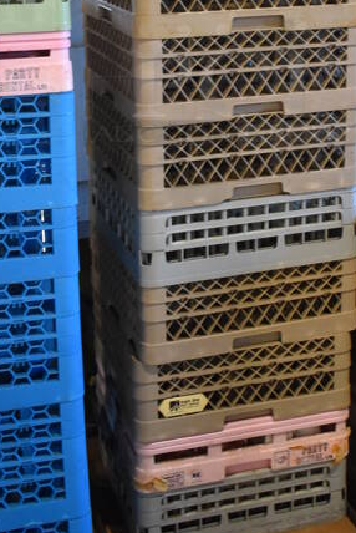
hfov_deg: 21.2
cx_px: 223
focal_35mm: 64
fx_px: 948
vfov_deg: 30.4
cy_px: 82
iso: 1100
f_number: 3.8
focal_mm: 20
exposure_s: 1/125
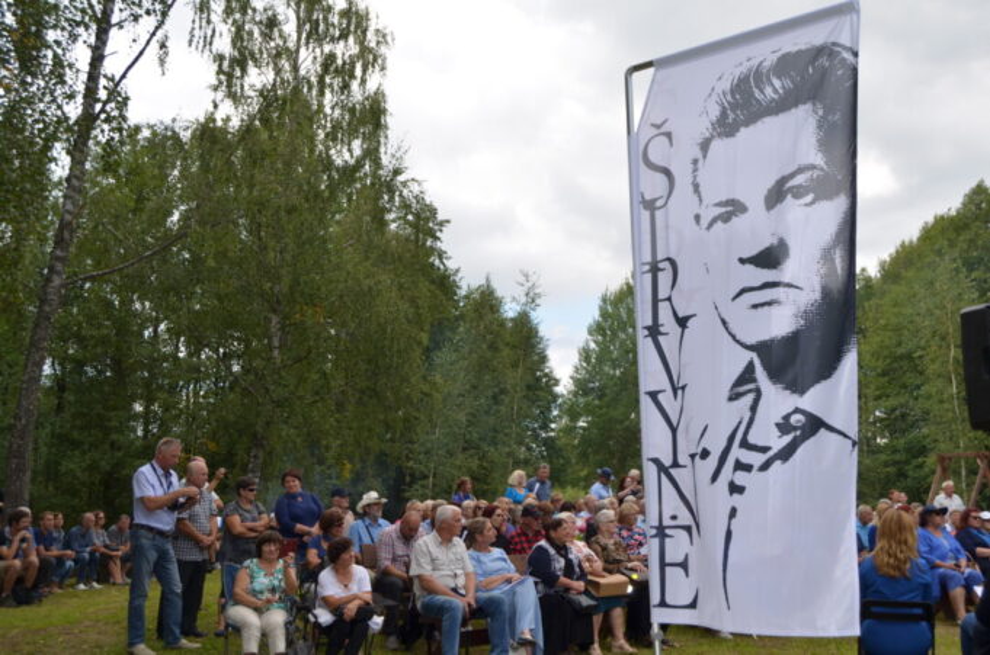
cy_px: 328
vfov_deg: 36.7
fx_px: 988
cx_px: 495
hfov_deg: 53.2
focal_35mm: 36
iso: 100
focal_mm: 24
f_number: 5.6
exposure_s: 1/200
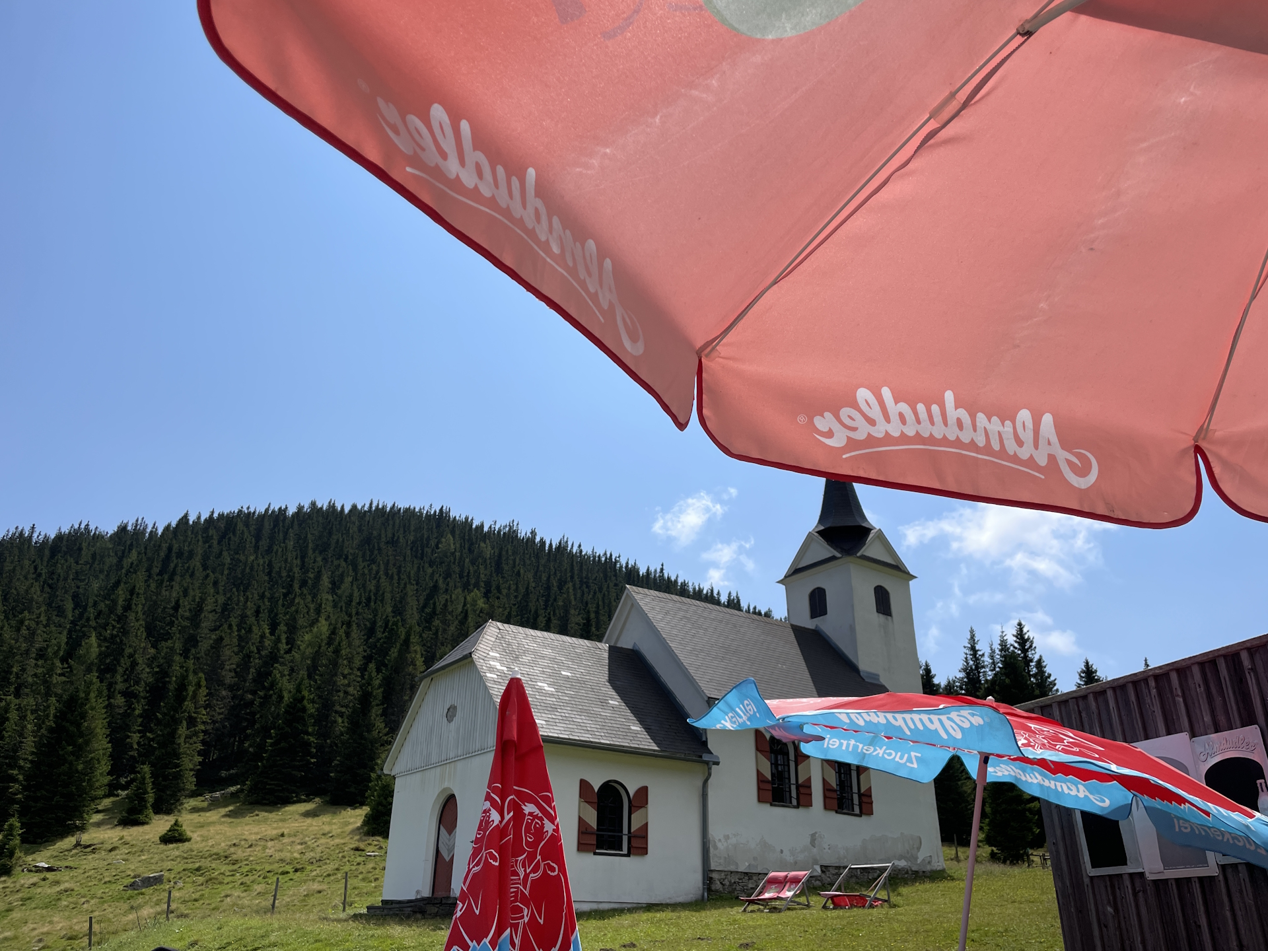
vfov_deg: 53.1
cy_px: 476
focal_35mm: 26
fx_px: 952
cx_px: 634
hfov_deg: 67.3
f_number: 1.6
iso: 32
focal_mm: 4.2
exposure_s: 1/6494
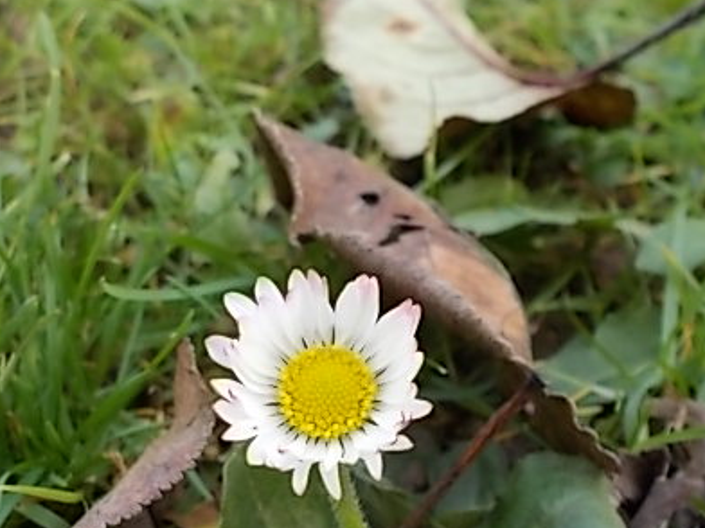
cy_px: 395
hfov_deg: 38.9
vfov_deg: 29.2
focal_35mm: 49
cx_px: 317
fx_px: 998
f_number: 3.4
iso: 80
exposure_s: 1/60
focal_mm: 5.3
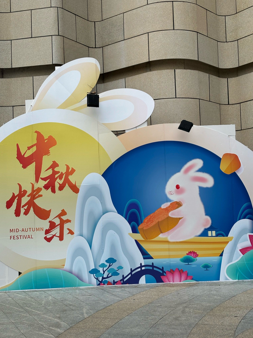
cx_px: 126
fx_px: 507
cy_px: 169
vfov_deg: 36.8
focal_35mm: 52
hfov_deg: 28.0
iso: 32
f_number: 1.6
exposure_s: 1/2024
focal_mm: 5.96
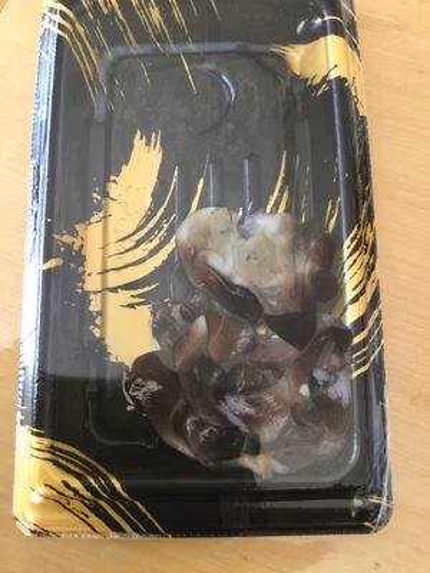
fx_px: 513
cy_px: 286
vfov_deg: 58.4
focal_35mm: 31
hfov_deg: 45.4
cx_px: 215
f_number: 2.4
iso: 160
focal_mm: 3.3
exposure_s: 1/30
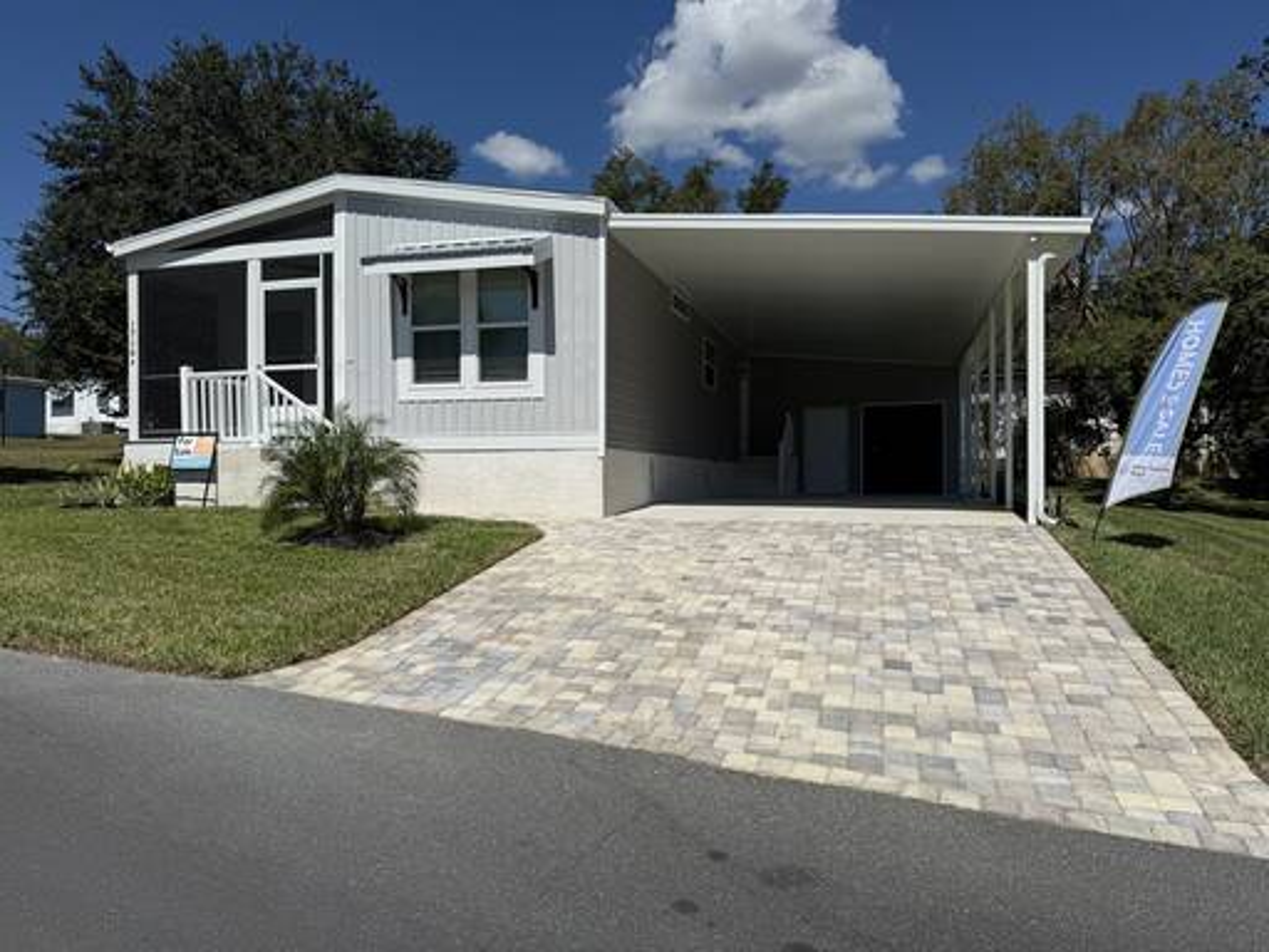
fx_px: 880
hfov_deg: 71.6
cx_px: 634
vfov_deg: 56.8
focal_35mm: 24
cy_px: 476
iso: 80
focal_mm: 6.76
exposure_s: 1/11905
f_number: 1.78
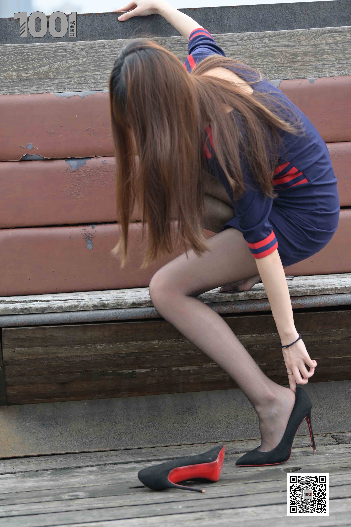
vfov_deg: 20.0
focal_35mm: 102
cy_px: 264
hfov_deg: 13.4
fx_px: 1492
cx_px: 176
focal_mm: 102
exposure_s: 1/320
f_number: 4
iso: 200
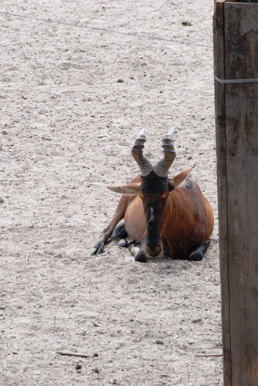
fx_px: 4824
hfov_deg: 3.1
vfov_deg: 4.6
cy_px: 193
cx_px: 129
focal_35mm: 450
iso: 1600
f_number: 20
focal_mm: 300
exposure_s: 1/160
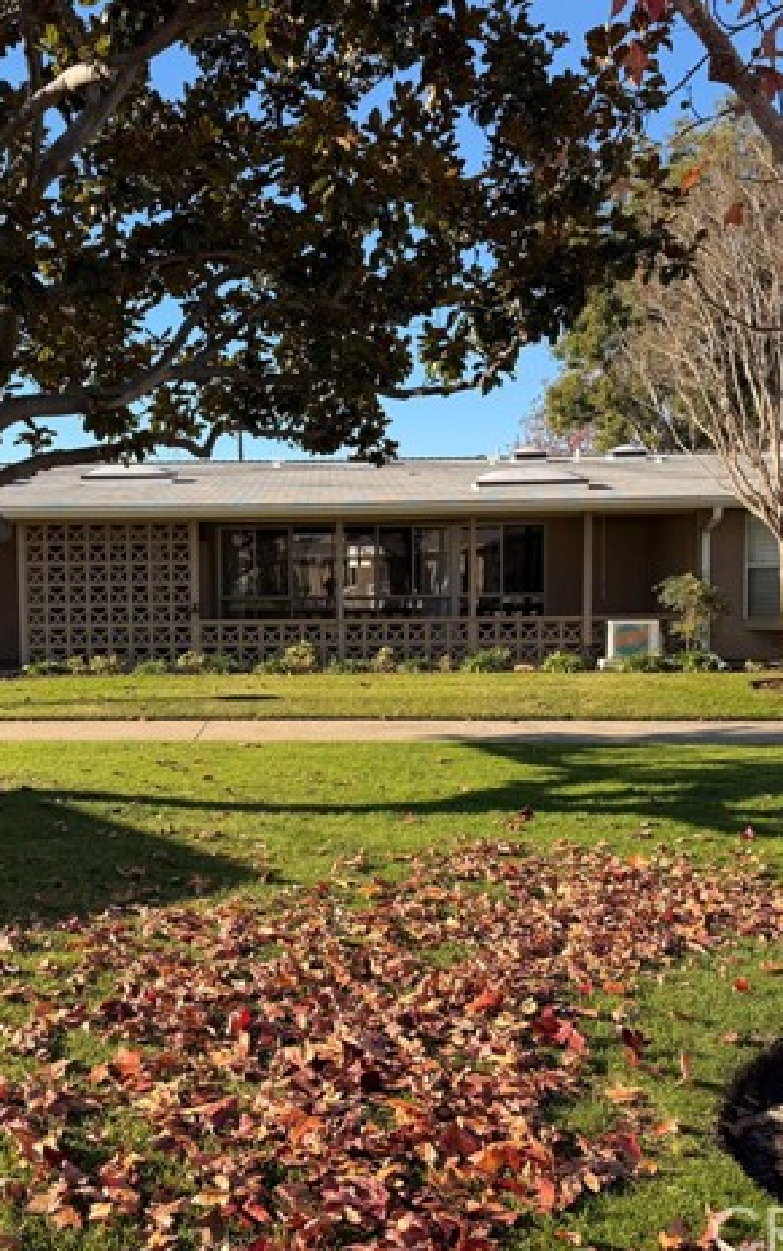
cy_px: 624
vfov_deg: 55.3
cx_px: 285
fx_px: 1194
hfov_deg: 36.1
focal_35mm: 35
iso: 80
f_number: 1.78
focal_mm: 6.76
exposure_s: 1/1855
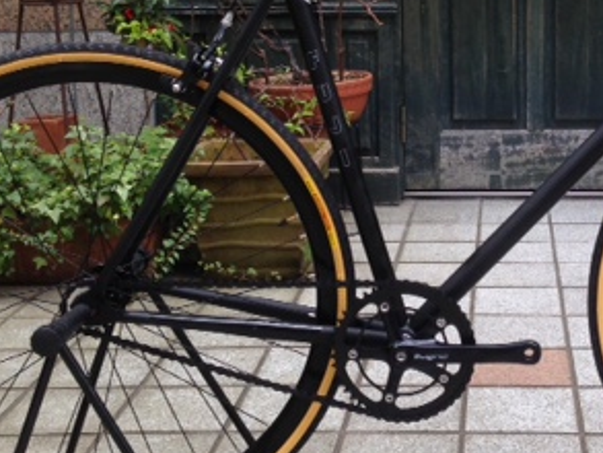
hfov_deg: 26.5
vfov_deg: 20.2
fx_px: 1255
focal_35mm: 72
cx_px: 490
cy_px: 97
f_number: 2.4
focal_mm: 4.12
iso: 50
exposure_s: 1/212
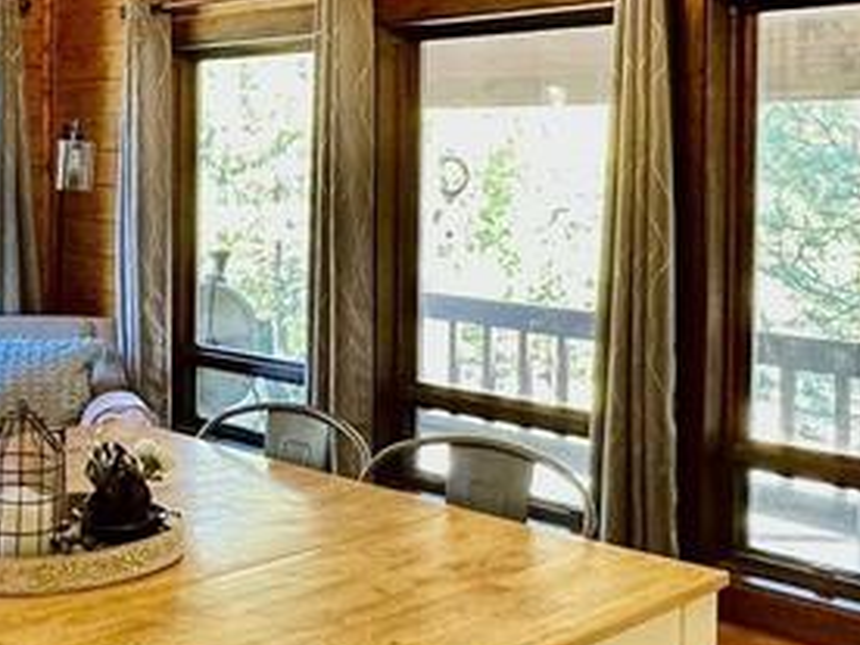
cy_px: 193
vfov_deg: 27.8
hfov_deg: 35.1
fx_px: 1292
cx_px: 122
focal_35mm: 52
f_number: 2.2
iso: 160
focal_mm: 2.22
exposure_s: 1/60
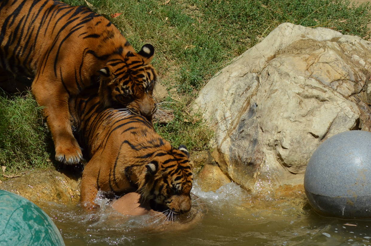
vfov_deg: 4.3
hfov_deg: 6.4
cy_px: 139
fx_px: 3309
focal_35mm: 322
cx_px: 215
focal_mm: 165
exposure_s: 1/2000
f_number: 8
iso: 400
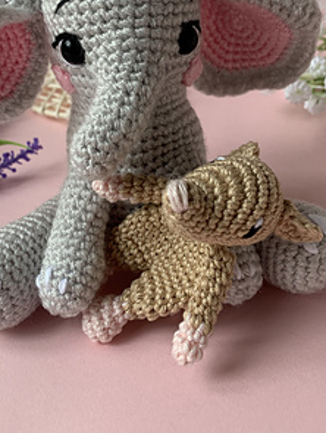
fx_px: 551
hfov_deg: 32.8
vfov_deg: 42.8
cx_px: 131
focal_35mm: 44
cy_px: 189
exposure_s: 1/122
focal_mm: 4.25
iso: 32
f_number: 1.8
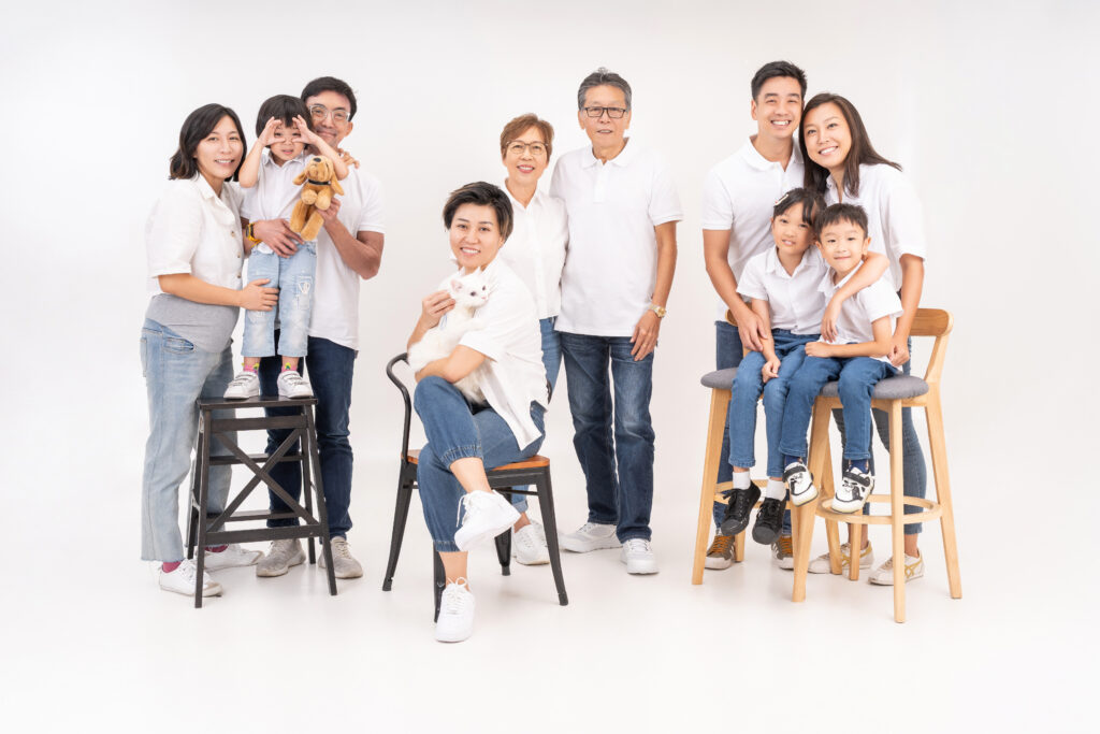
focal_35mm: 42
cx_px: 550
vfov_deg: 31.9
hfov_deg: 46.4
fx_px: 1283
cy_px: 367
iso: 200
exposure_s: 1/125
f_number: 8
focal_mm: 42
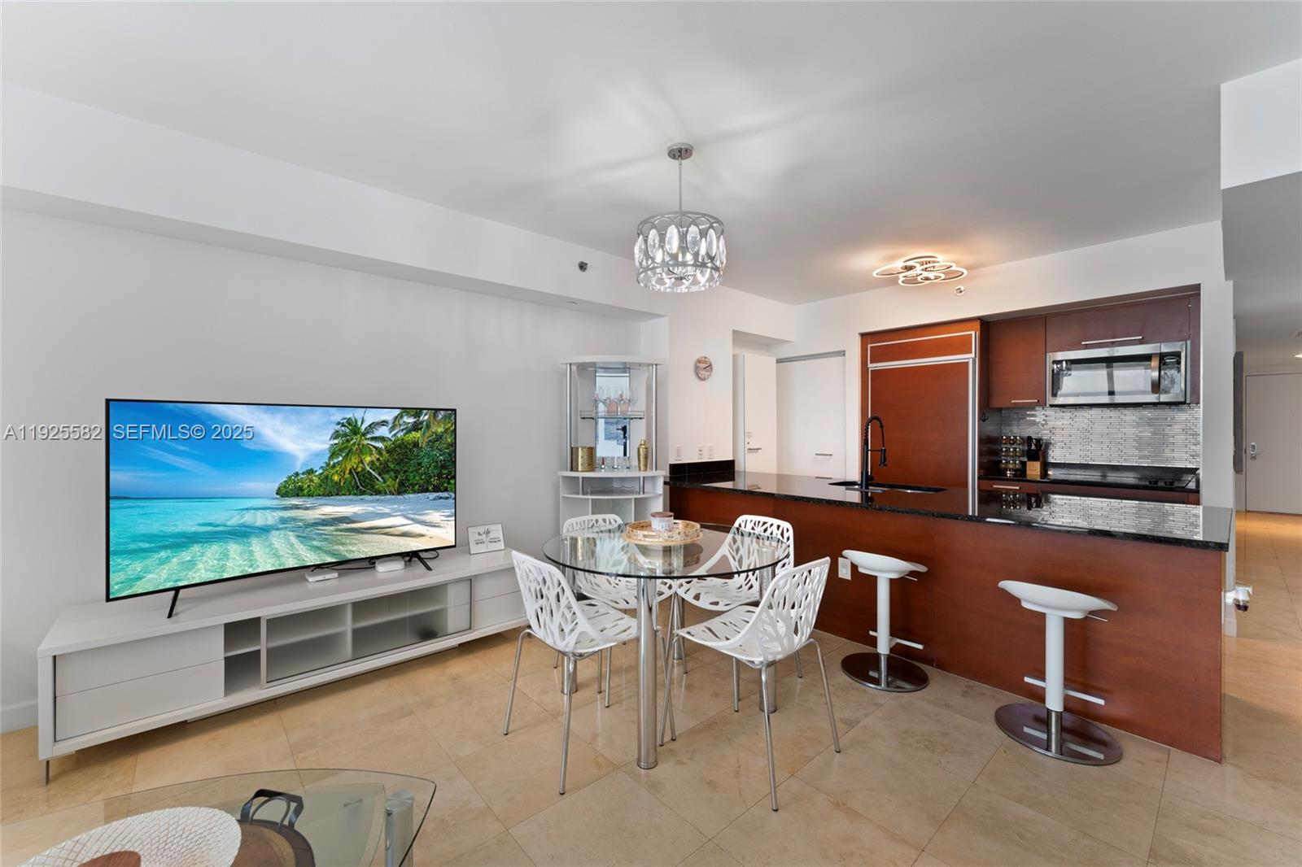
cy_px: 434
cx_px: 651
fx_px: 506
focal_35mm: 14
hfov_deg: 104.3
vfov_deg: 81.2
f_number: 9
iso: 320
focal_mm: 14
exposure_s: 1/3
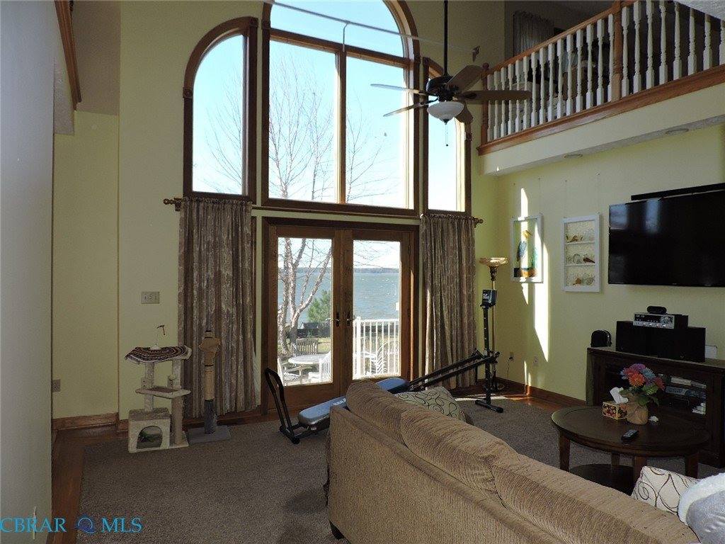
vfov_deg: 56.8
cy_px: 272
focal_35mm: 24
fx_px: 503
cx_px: 362
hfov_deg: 71.6
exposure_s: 1/200
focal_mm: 4.3
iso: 100
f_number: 3
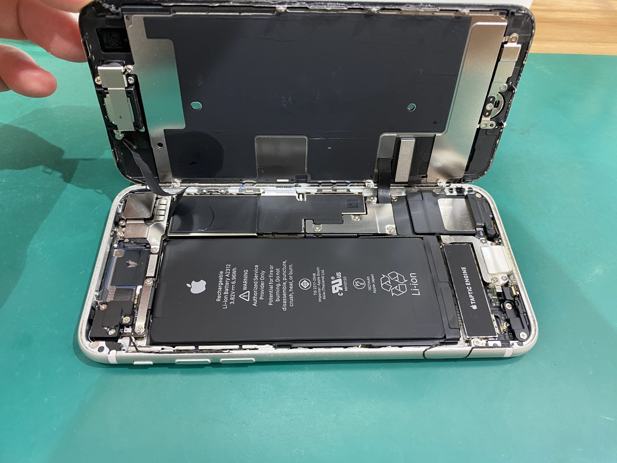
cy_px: 232
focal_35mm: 26
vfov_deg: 53.1
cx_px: 308
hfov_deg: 67.3
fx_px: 463
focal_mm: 4.25
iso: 250
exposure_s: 1/50
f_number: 1.8
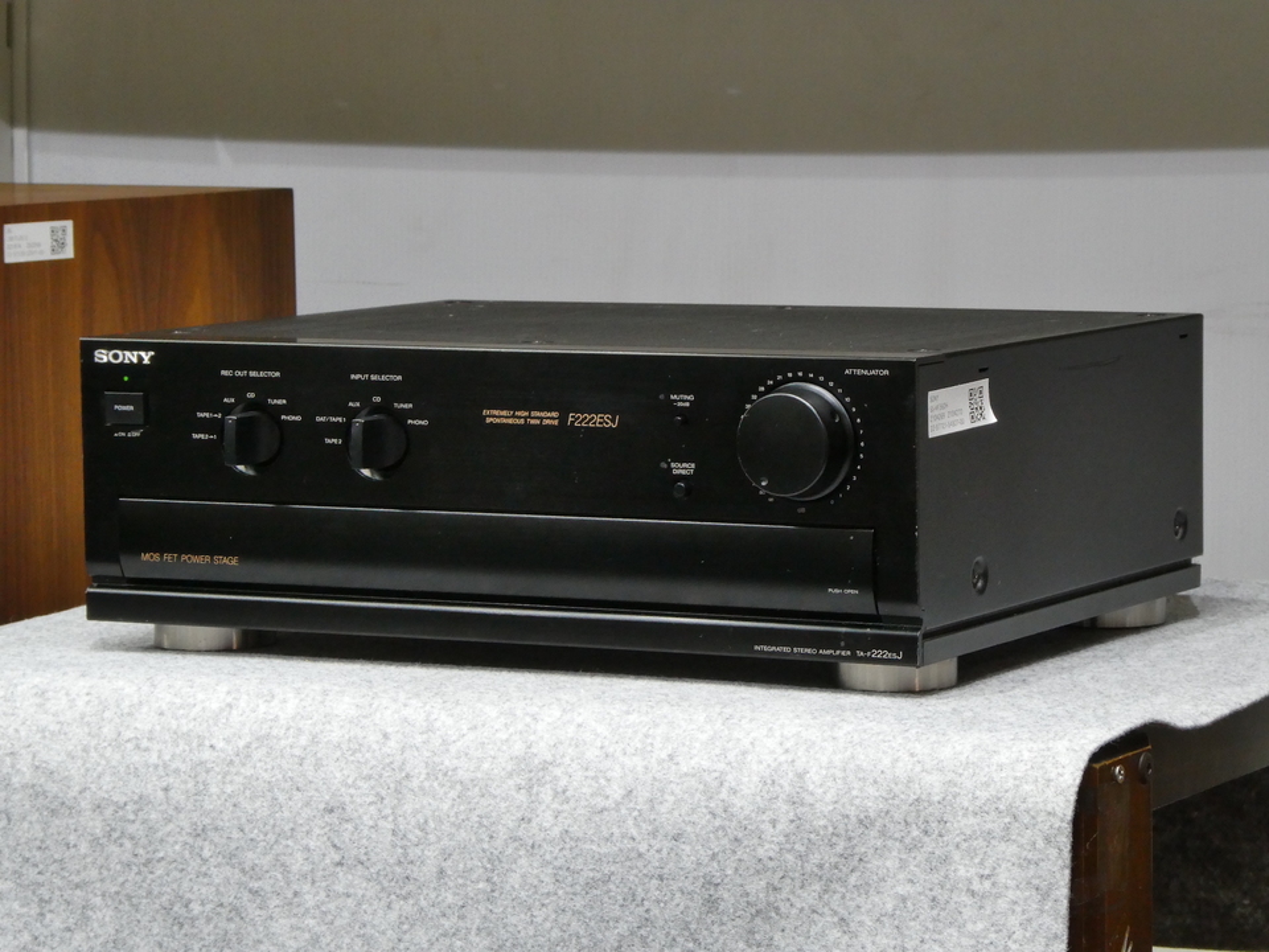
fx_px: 4546
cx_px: 634
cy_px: 476
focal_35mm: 124
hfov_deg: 15.9
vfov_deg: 12.0
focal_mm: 22.3
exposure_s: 1/8
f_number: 5.6
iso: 400
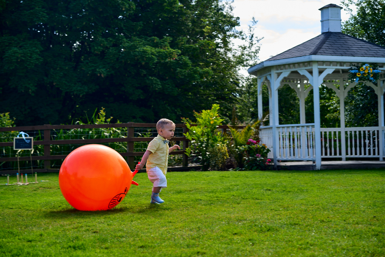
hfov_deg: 36.2
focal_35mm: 55
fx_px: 588
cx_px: 192
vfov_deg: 24.6
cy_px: 128
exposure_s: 1/80
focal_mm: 55
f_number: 4.5
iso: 160
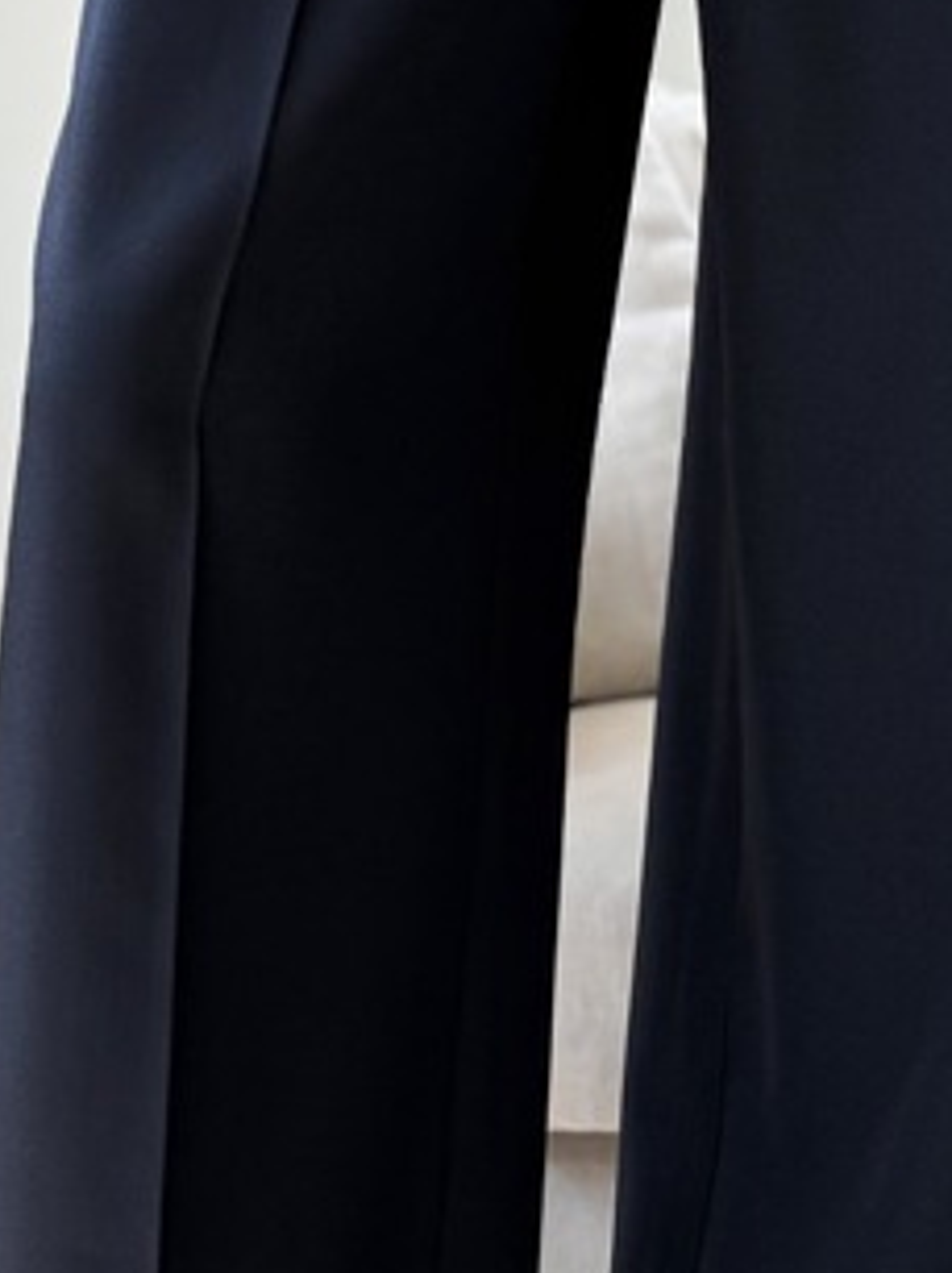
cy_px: 387
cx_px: 723
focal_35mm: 85
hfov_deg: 17.2
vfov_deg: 22.9
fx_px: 3121
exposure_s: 1/215
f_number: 1.6
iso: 40
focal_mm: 5.96
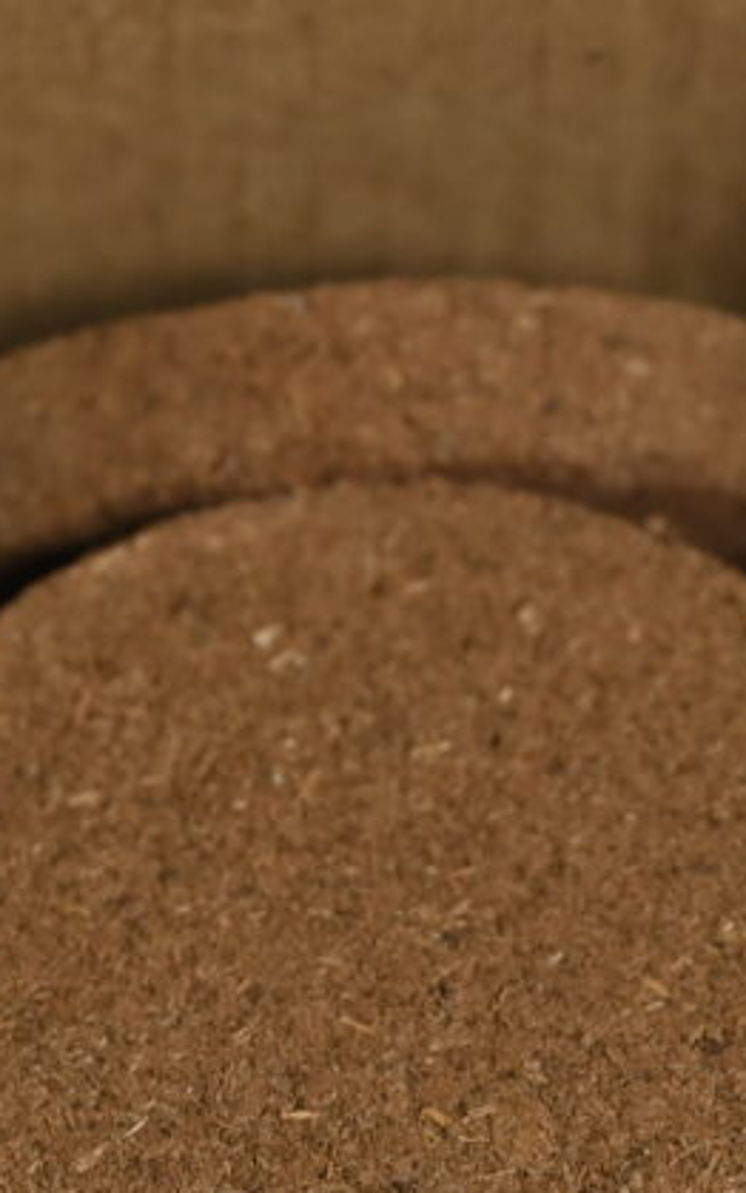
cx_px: -125
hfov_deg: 3.0
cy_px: 1035
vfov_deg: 4.8
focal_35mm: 436
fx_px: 14178
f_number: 4
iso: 250
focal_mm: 70
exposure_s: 1/125
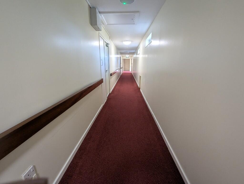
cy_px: 92
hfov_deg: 106.1
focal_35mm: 13
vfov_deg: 90.1
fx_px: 92
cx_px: 122
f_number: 2.2
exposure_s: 1/25
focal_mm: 1.95
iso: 150
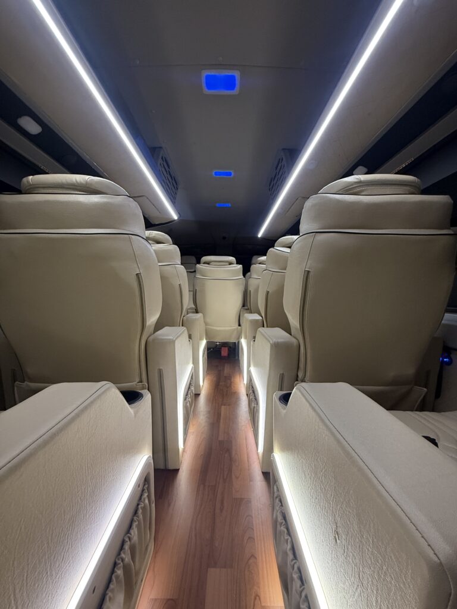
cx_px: 228
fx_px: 246
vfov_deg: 102.1
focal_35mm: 14
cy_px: 304
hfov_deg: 85.7
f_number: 2.2
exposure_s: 1/100
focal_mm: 2.22
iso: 400
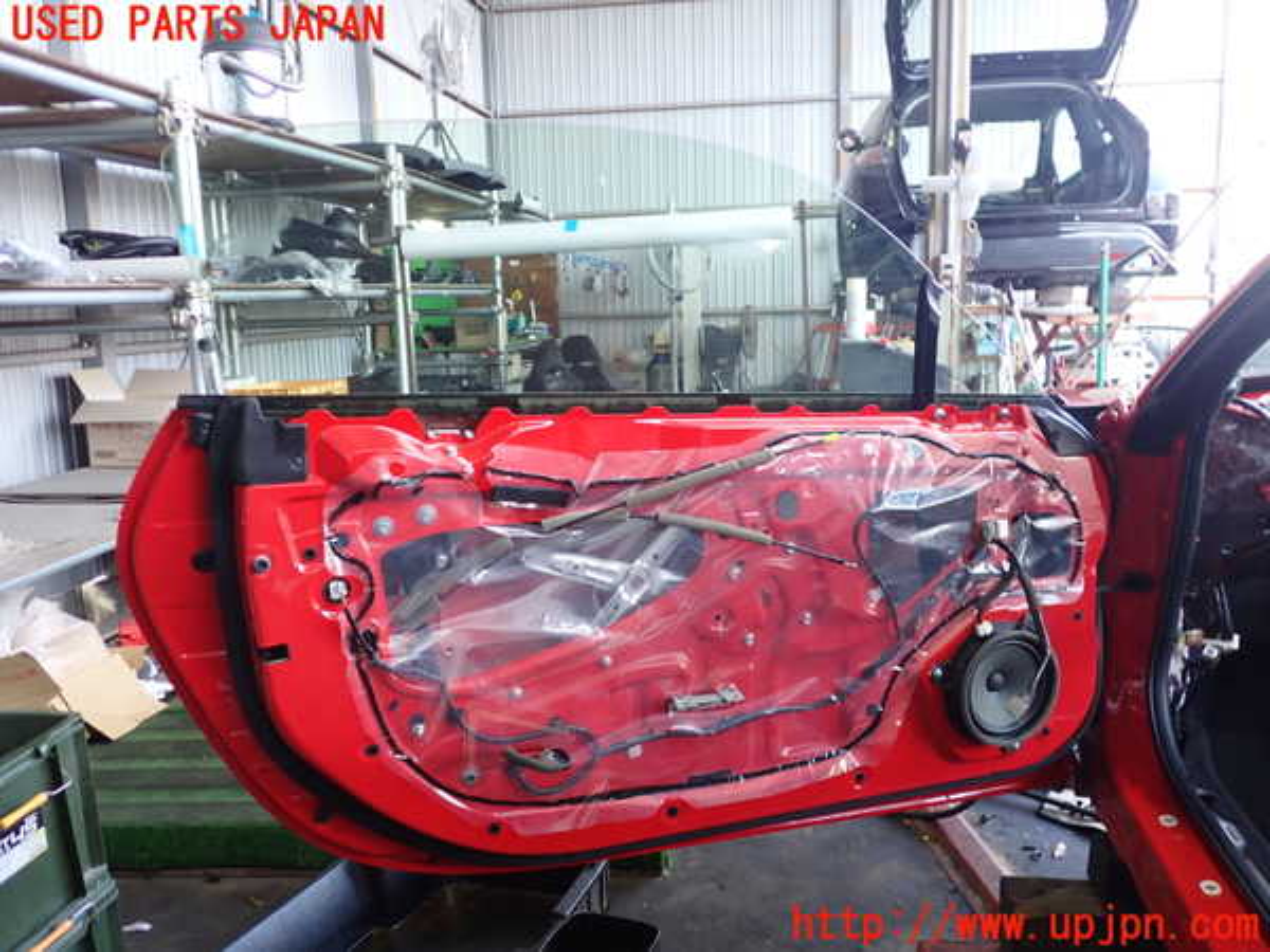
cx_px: 635
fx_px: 1101
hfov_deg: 60.0
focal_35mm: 30
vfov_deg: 46.8
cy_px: 476
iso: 200
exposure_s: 1/80
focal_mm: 5.4
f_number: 2.3
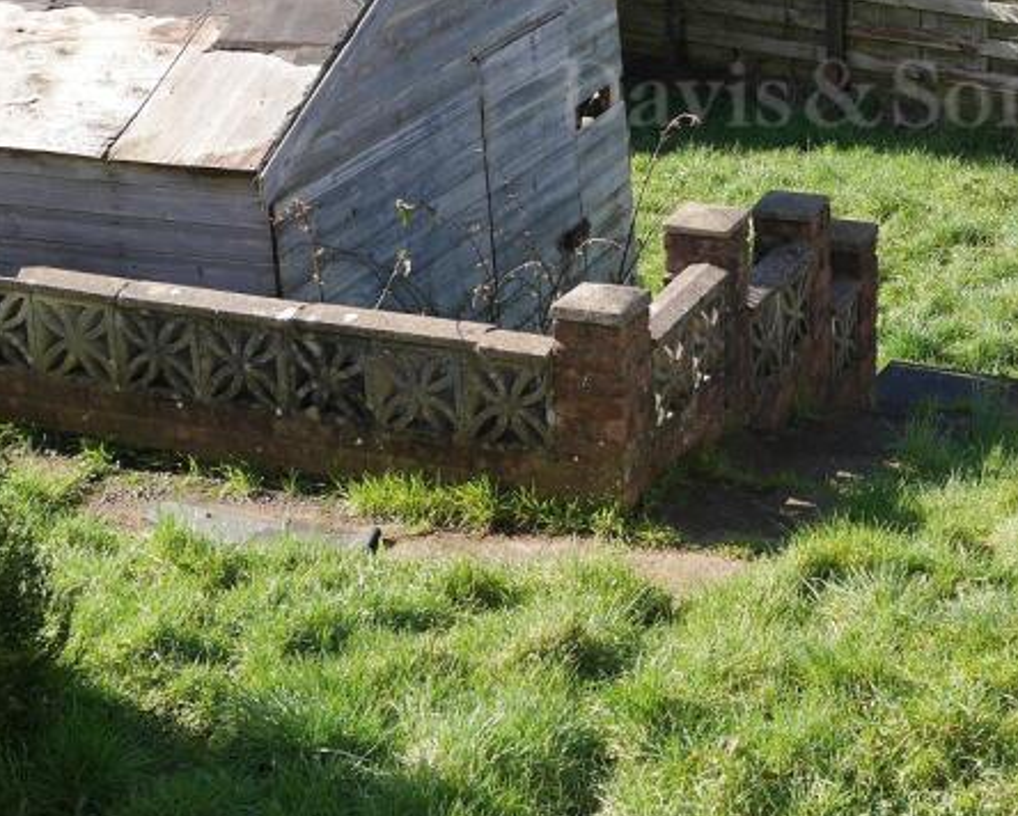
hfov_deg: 21.0
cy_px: 102
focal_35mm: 90
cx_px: 835
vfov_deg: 16.9
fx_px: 2714
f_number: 6.3
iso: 200
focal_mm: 20
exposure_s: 1/200
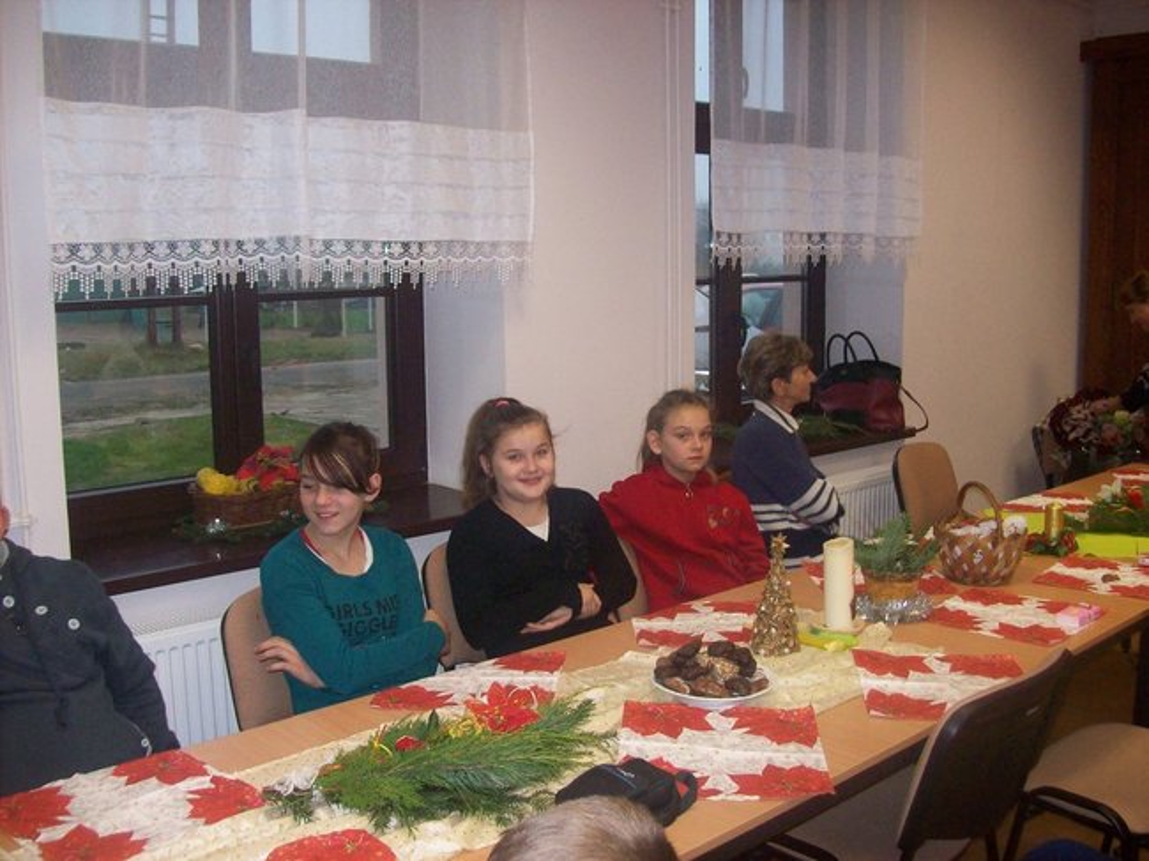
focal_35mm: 36
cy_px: 430
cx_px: 574
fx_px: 1194
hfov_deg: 51.4
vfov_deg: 39.6
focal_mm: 6
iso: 200
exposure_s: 1/64
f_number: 2.7
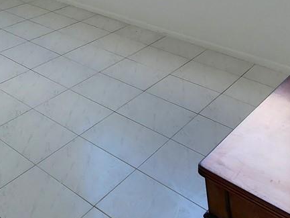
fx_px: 402
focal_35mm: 48
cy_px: -126
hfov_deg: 35.1
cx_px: -14
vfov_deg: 23.1
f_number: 2.2
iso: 50
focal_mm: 2.2
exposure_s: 1/120
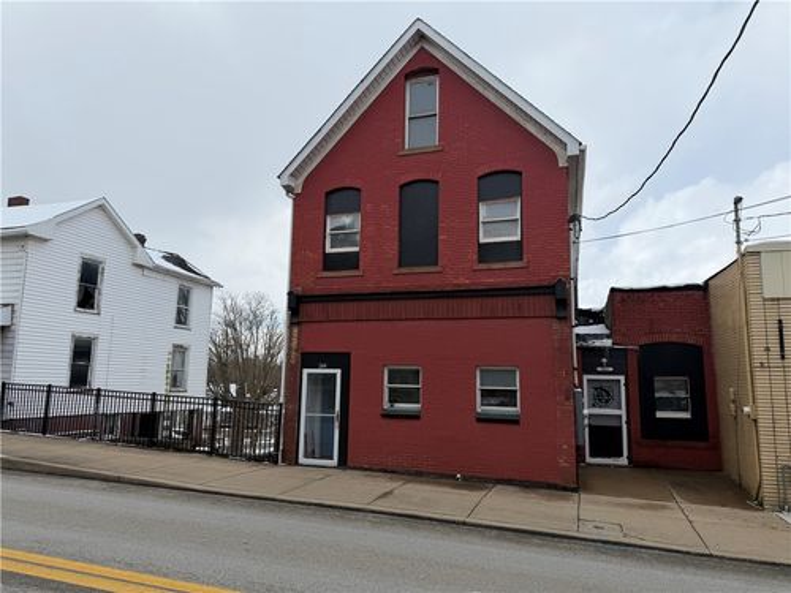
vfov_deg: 56.8
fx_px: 548
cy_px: 296
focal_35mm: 24
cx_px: 396
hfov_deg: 71.6
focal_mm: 6.76
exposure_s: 1/5319
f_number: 1.78
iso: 80
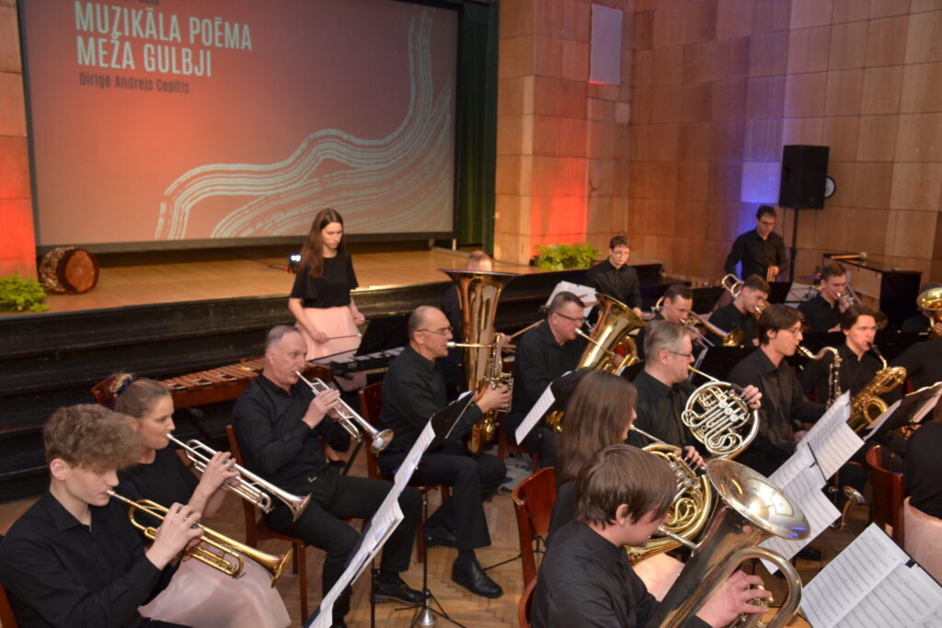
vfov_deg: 43.6
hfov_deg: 61.9
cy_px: 314
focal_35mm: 30
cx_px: 471
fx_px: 785
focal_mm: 20
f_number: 4
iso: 800
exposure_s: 1/60
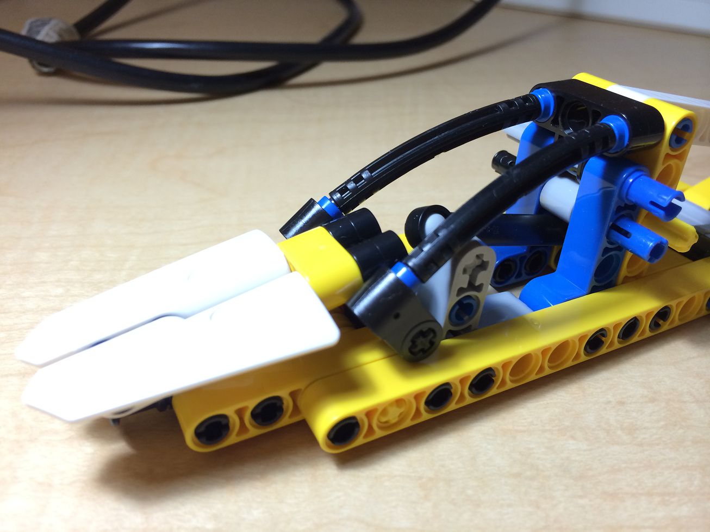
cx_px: 355
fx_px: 615
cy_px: 266
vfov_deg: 46.8
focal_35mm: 30
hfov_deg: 60.0
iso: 40
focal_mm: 4.12
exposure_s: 1/30
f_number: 2.2
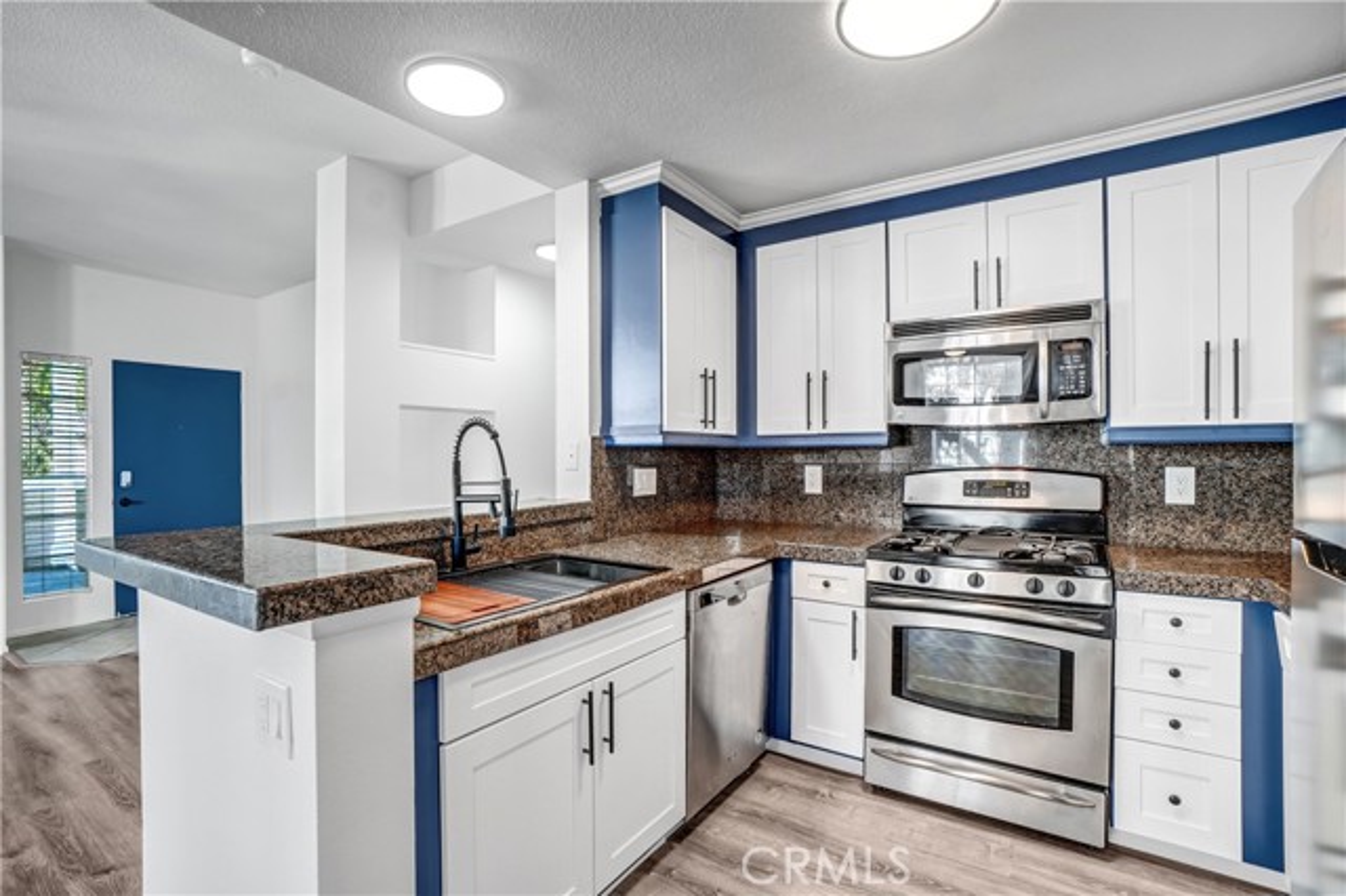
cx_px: 673
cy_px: 448
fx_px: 561
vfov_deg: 77.3
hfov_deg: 100.4
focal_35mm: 15
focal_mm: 10
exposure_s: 1/10
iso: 400
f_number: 9
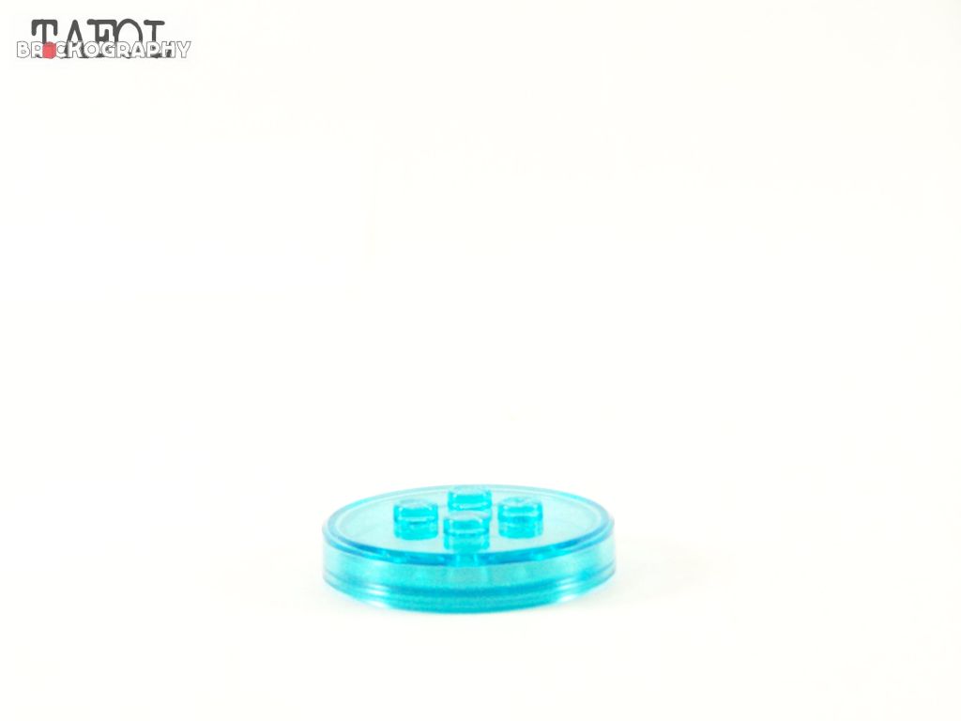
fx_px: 3554
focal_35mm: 128
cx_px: 480
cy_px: 360
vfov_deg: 11.6
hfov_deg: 15.4
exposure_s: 1/60
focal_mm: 21.2
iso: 400
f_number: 3.6
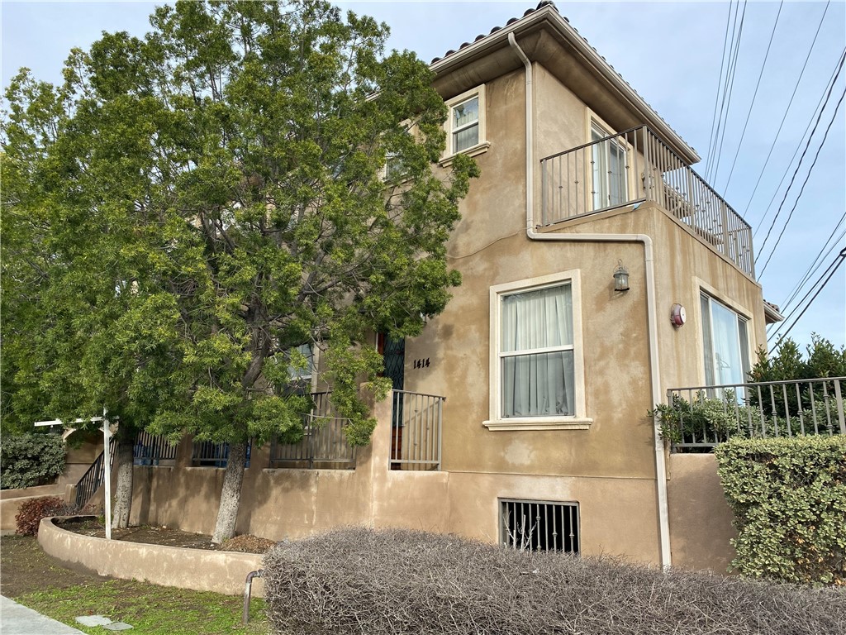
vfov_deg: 53.1
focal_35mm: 26
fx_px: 635
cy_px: 318
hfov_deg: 67.3
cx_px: 423
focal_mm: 4.25
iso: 32
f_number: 1.8
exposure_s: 1/810
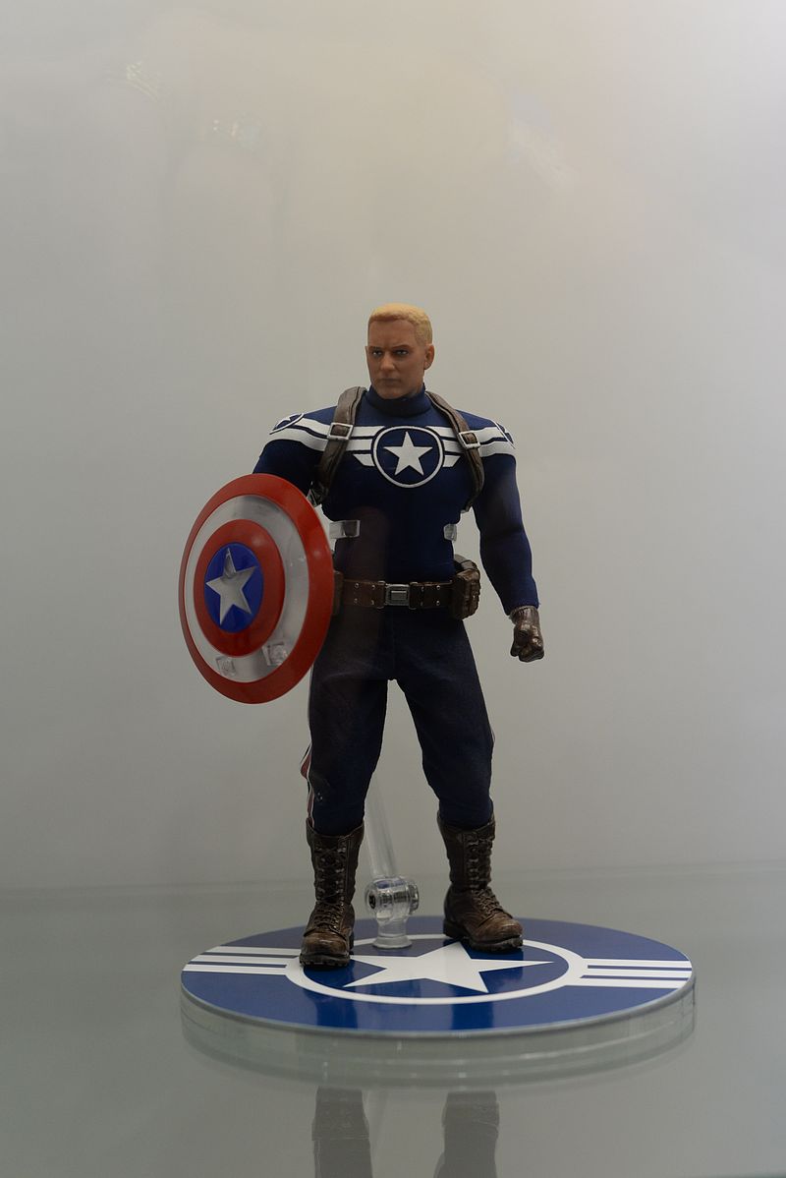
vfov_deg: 39.6
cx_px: 393
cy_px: 589
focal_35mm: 50
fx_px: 1635
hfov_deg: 27.0
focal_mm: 50
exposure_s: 1/200
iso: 1600
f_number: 5
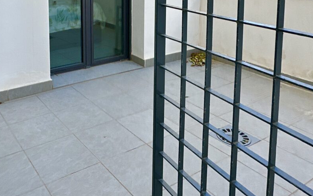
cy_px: -5
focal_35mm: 36
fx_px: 307
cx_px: 90
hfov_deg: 52.3
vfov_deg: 32.3
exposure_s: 1/432
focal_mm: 2.22
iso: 40
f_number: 2.2
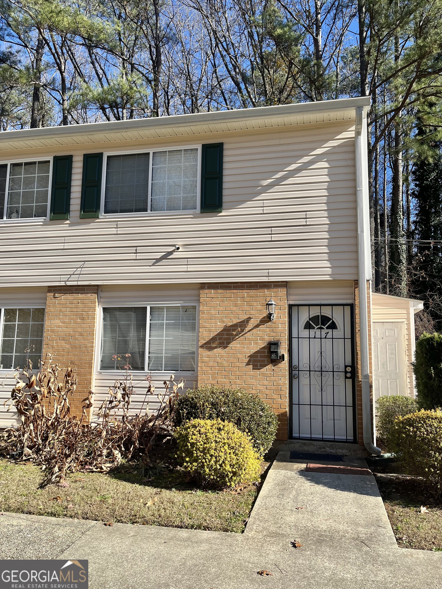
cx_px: 221
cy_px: 294
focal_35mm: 26
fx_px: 443
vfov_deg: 67.3
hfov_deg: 53.1
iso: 50
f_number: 1.6
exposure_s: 1/2358
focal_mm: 5.1
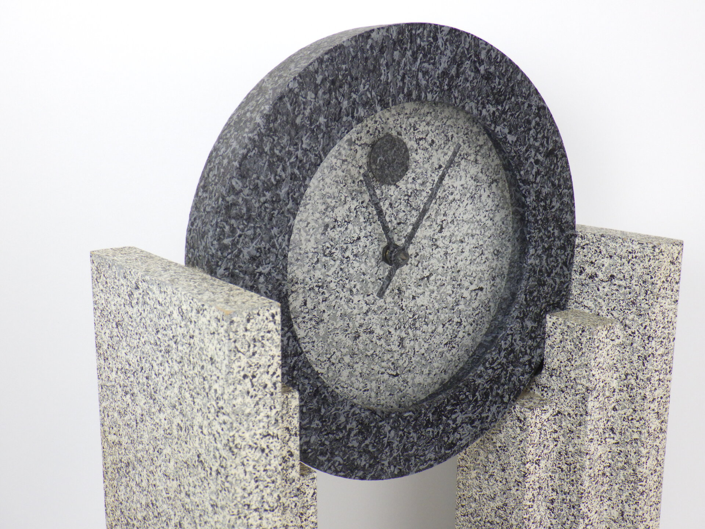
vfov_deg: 34.3
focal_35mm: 42
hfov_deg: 44.8
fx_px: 855
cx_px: 352
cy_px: 264
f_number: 4.2
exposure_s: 1/40
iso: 125
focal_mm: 7.5
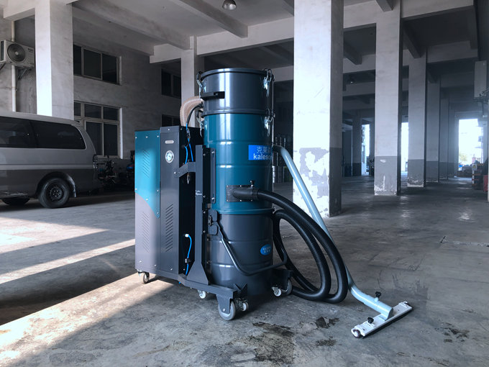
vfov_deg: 49.7
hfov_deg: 63.4
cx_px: 244
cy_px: 184
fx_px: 396
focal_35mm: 28
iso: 20
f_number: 1.8
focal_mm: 3.99
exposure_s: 1/100
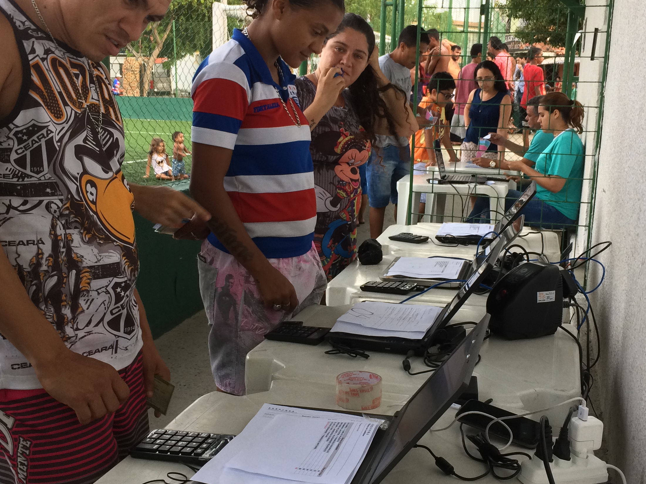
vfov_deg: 33.6
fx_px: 803
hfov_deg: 43.8
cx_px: 343
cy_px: 253
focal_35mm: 43
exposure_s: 1/120
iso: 64
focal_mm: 4.15
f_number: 2.2
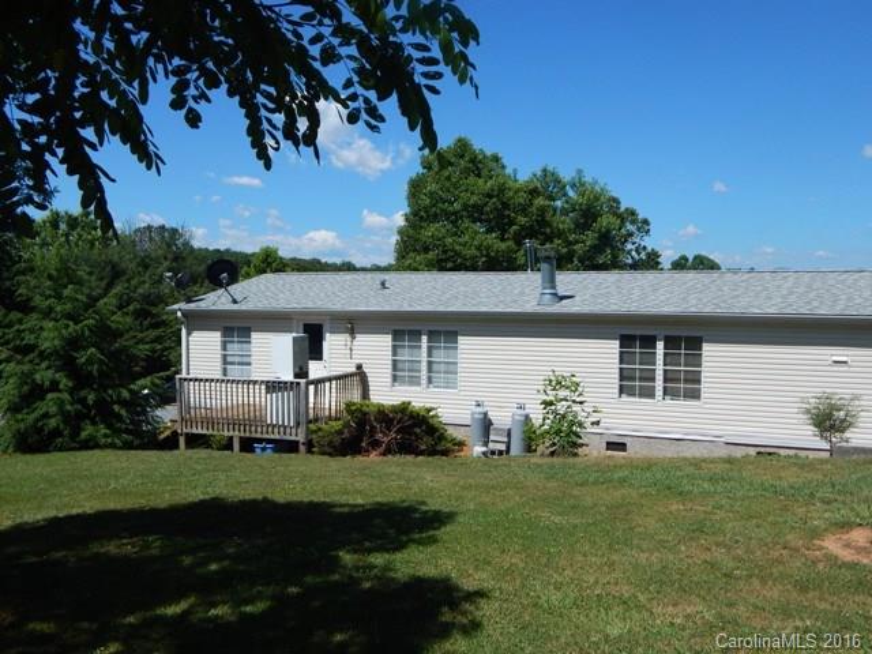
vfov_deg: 45.4
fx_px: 781
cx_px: 436
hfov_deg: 58.4
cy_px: 327
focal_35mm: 31
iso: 125
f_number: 6.5
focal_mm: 5.6
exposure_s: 1/640
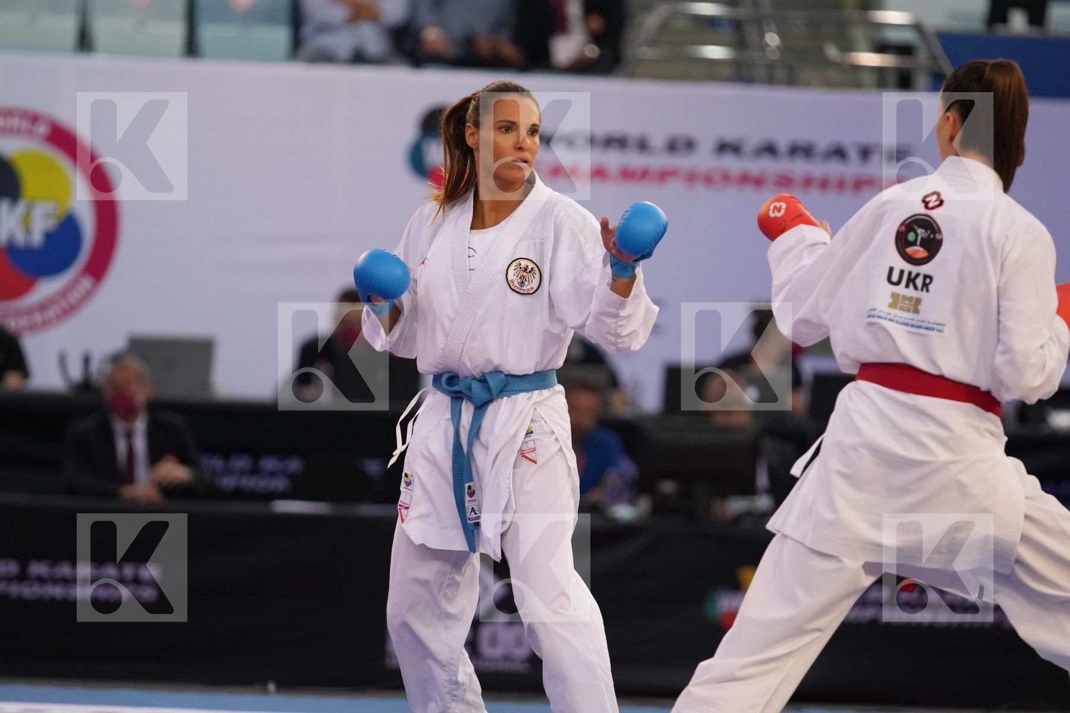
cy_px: 356
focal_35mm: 300
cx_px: 535
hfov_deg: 6.9
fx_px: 8916
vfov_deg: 4.6
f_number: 2.8
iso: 2000
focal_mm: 200
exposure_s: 1/1000
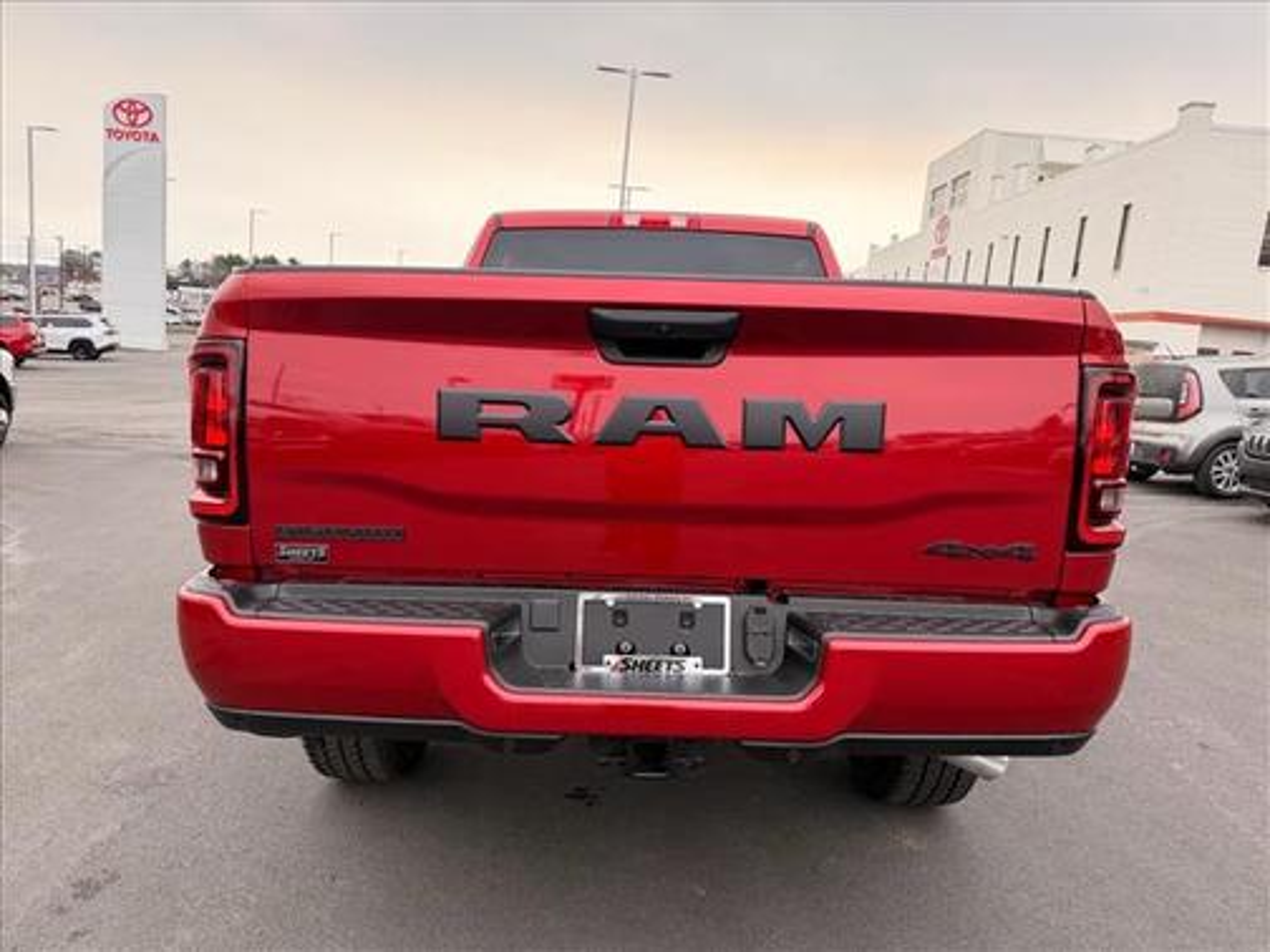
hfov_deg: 71.6
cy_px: 476
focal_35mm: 24
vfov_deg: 56.8
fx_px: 881
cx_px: 635
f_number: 1.78
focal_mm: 6.76
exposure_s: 1/1192
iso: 80
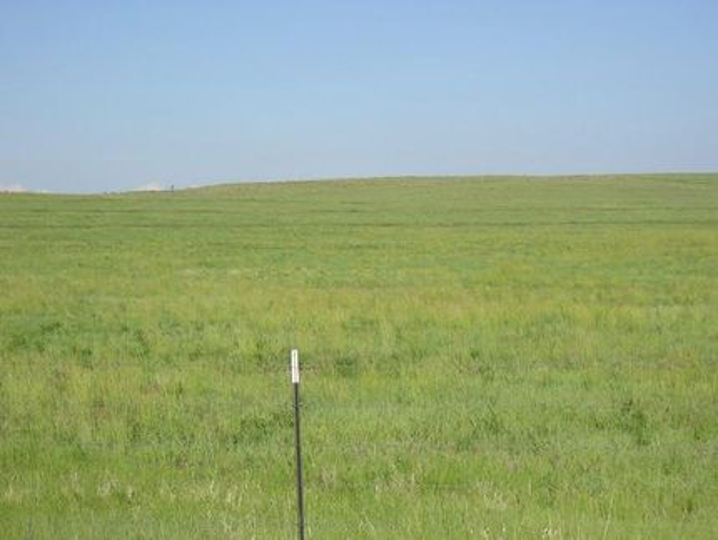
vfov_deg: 13.7
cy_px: 270
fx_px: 2241
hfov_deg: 18.2
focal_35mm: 108
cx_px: 359
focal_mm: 14.1
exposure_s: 1/464
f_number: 4.7
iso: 100
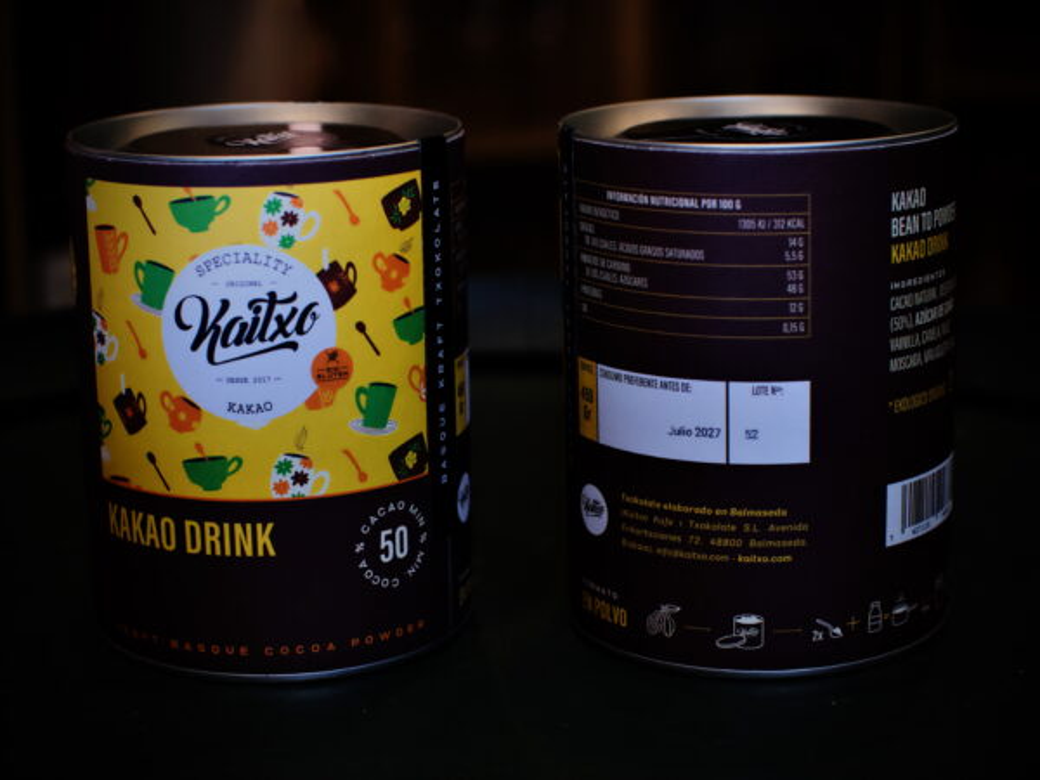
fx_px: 1923
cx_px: 520
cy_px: 390
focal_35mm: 64
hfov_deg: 30.3
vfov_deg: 22.9
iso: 4000
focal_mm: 32
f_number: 5
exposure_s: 1/500
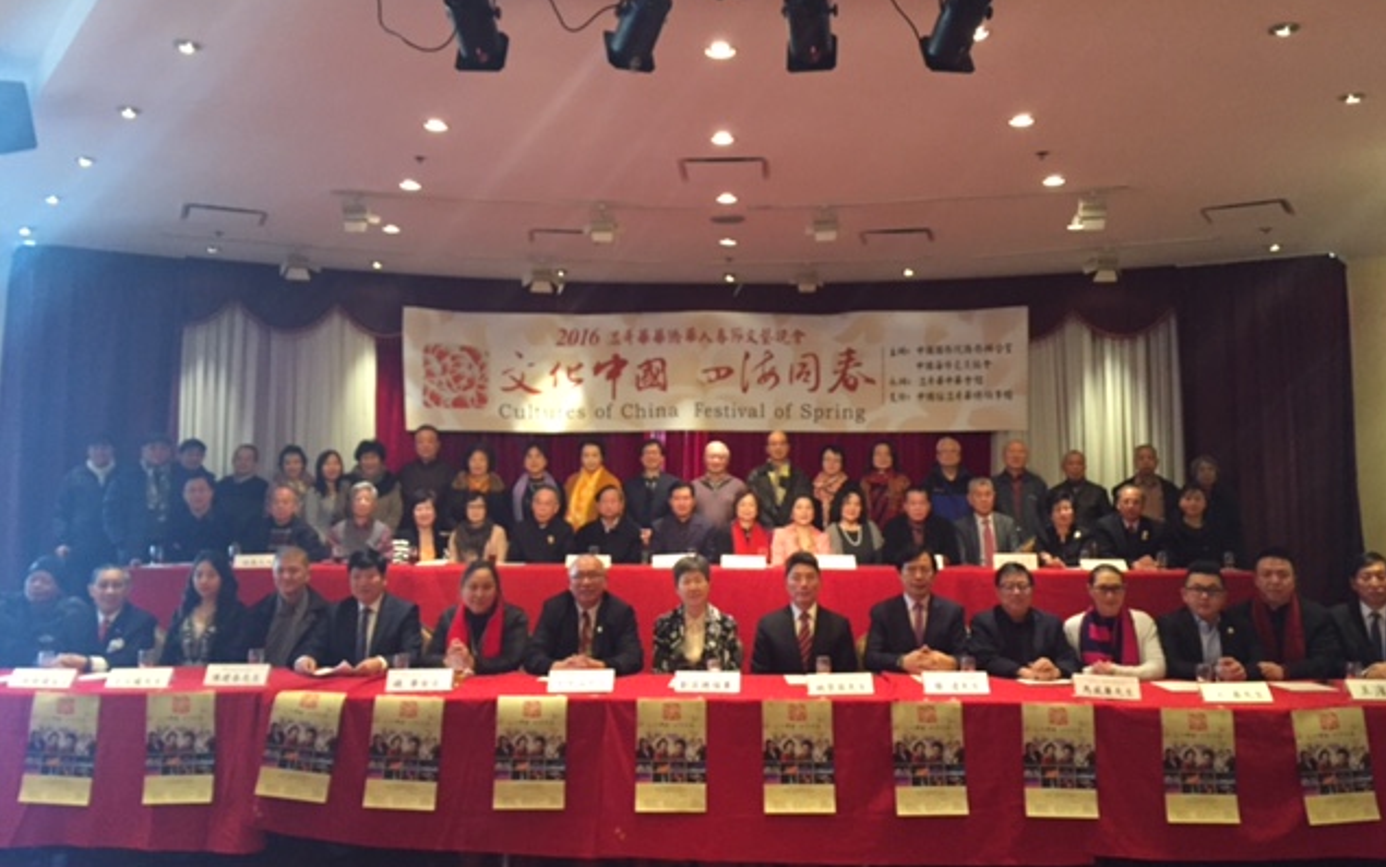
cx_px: 696
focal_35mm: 31
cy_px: 395
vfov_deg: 40.6
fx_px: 1171
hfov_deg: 61.2
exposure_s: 1/30
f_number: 2.2
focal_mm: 4.15
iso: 250
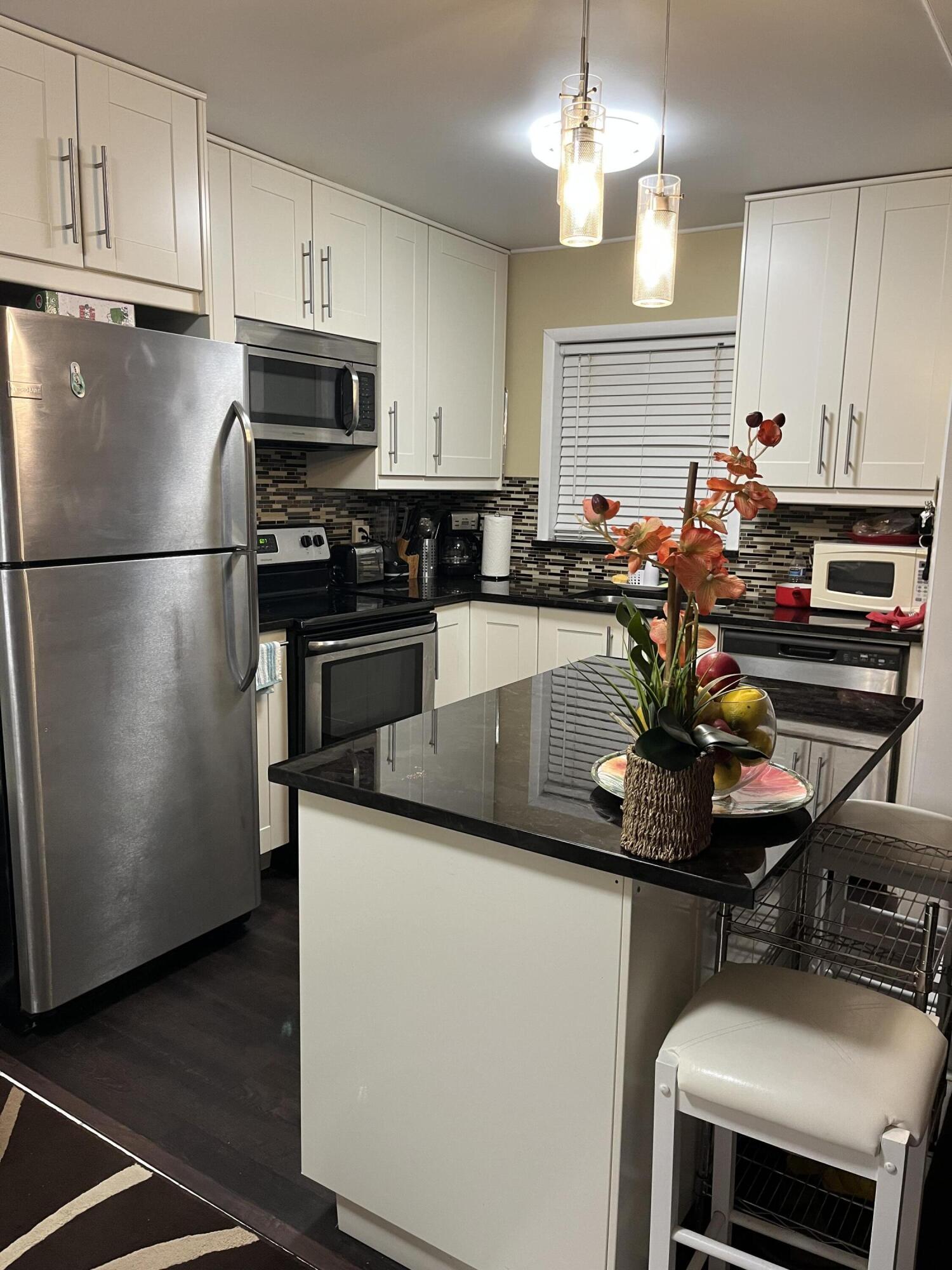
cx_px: 476
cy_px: 635
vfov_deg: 67.3
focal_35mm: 26
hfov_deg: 53.1
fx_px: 953
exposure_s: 1/60
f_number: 1.6
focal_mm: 5.1
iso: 125
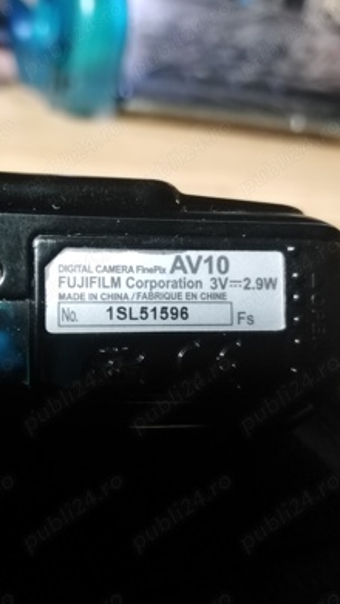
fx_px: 465
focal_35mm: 29
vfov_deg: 66.1
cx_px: 127
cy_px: 301
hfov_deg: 39.9
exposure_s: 1/20
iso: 421
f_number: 1.8
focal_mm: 3.59
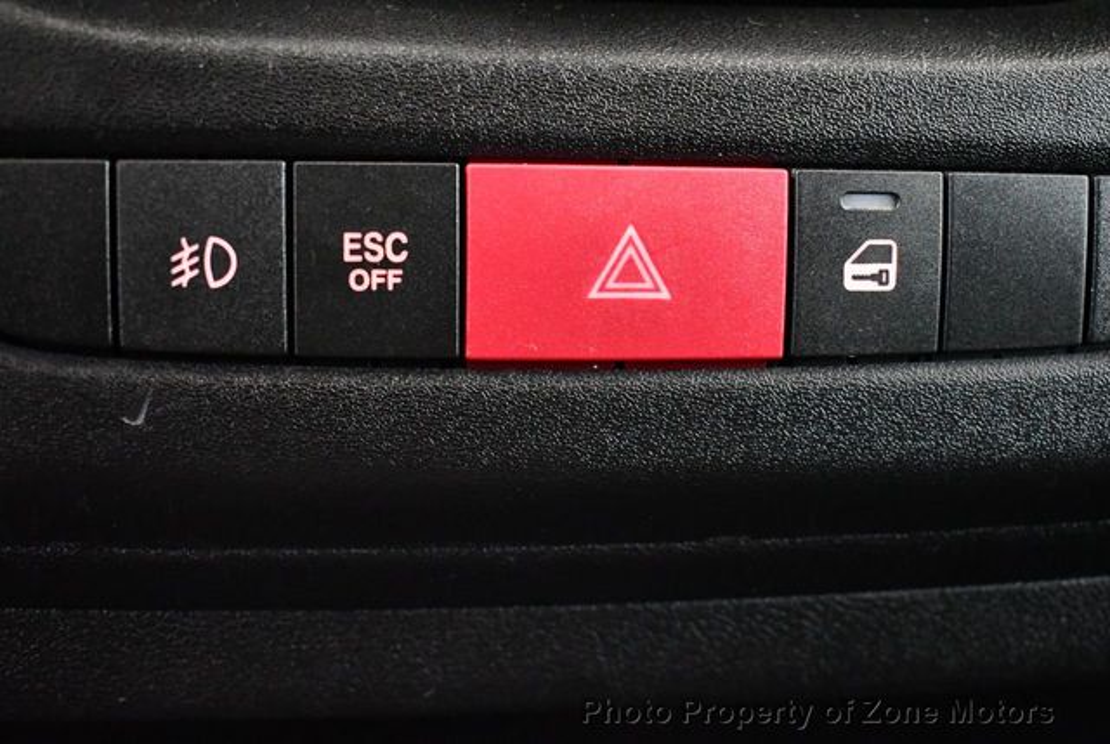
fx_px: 1544
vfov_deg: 27.1
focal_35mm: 50
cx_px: 555
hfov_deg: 39.5
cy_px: 372
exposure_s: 1/60
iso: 7200
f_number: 4
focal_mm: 25
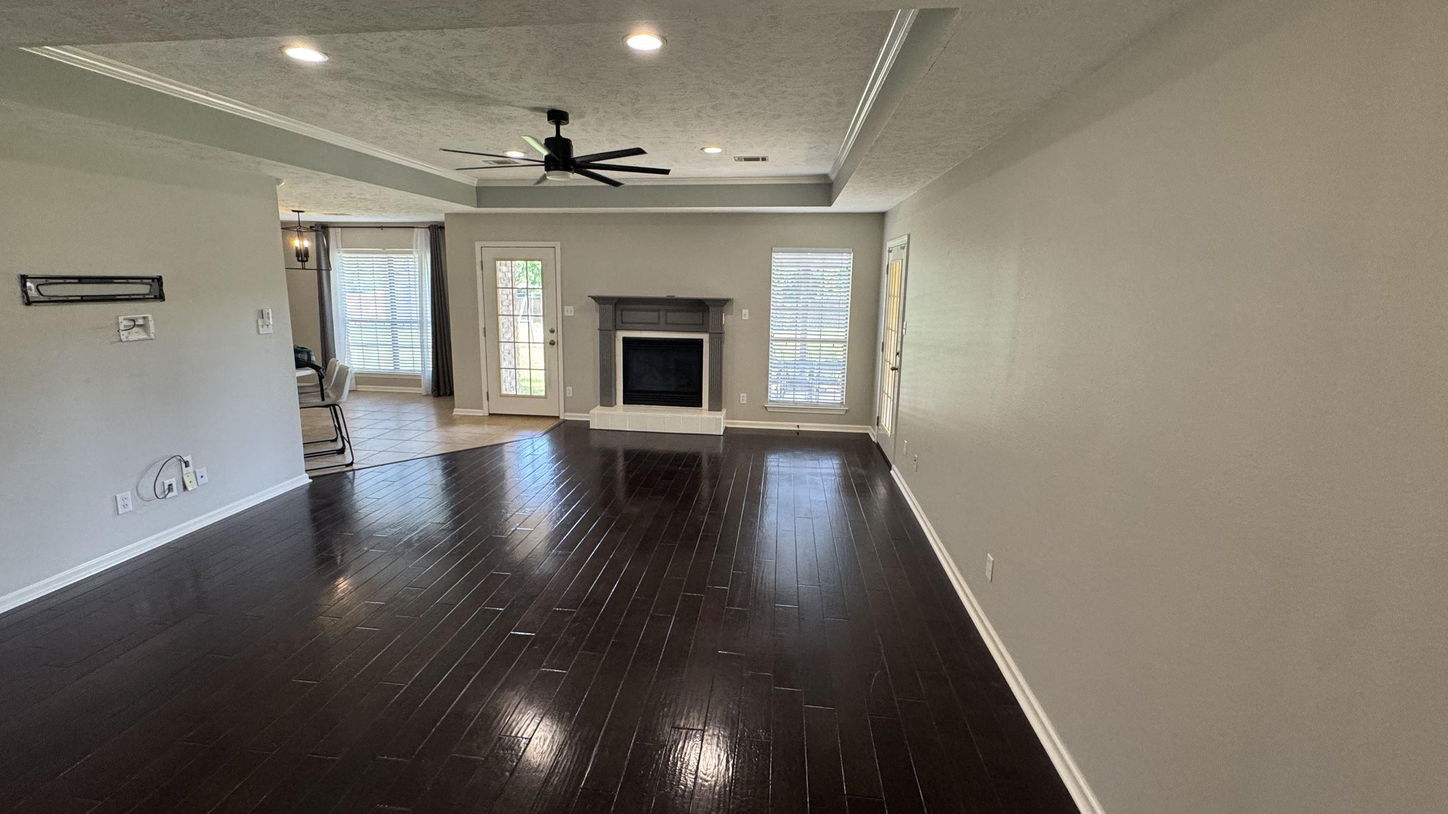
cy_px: 383
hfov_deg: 99.3
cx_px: 702
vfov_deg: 67.0
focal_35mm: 16
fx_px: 614
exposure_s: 1/100
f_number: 2.2
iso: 250
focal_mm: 2.22
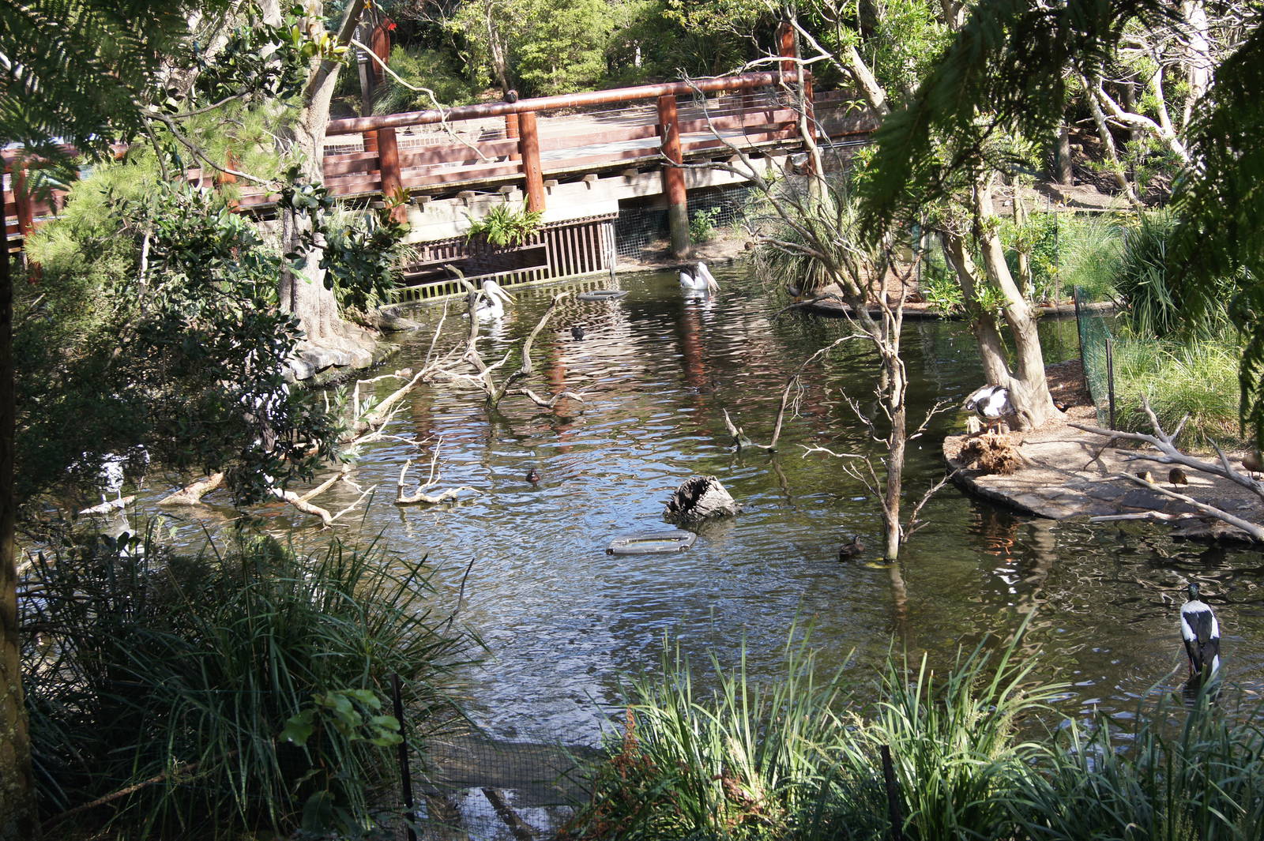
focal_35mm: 52
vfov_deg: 25.7
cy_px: 420
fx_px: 1842
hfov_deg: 37.9
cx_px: 632
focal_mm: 35
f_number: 7.1
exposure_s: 1/80
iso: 100
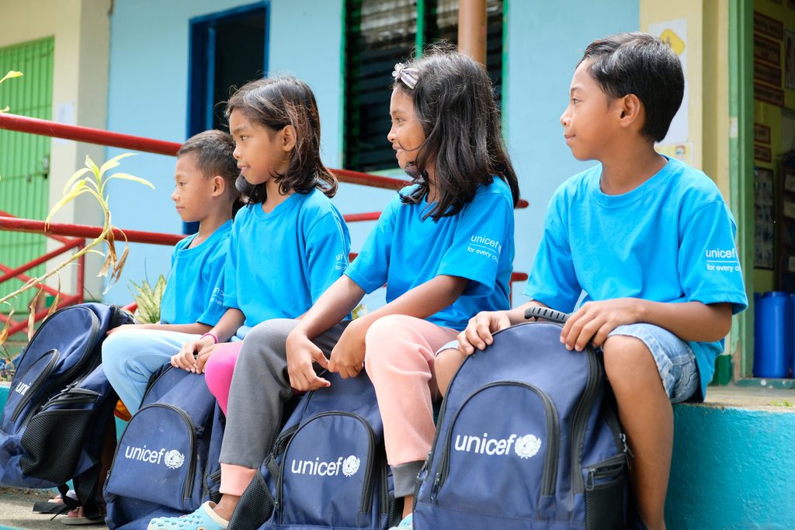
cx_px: 398
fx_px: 1347
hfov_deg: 32.9
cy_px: 265
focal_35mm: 61
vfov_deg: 22.3
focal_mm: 40.7
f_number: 4
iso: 400
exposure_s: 1/420
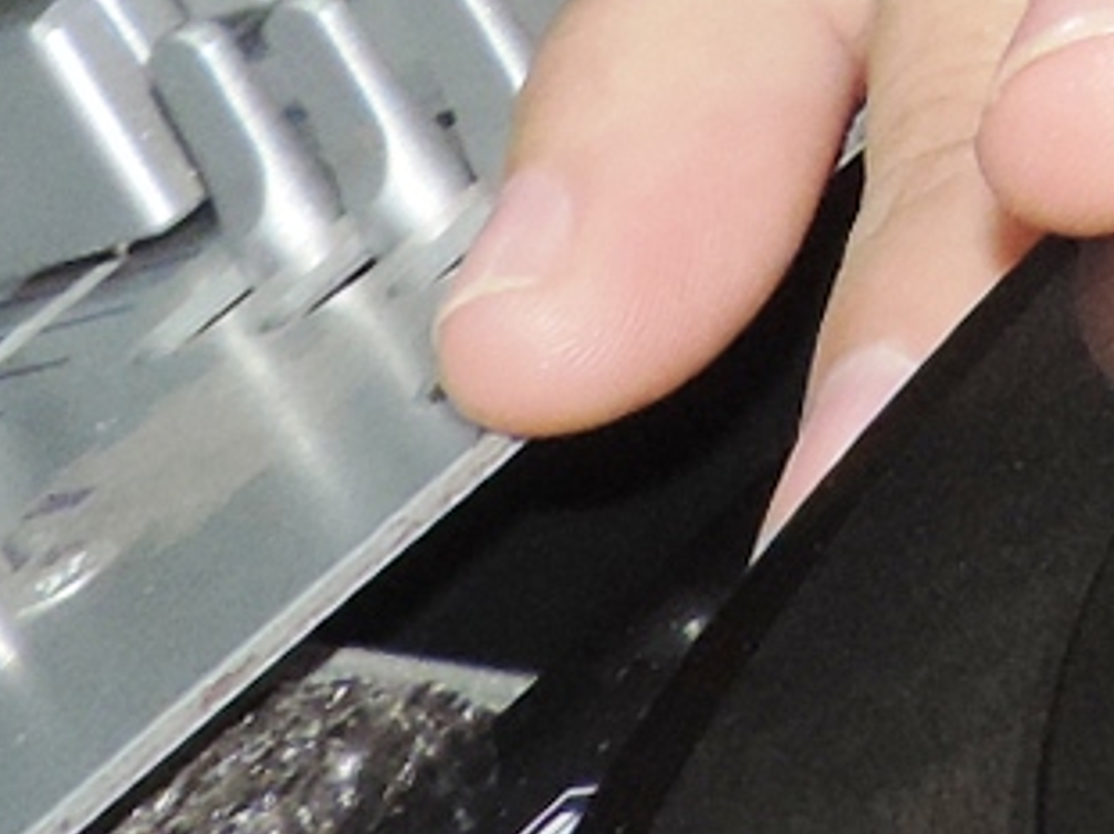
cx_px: 2246
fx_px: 7753
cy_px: -2030
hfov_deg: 7.8
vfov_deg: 5.6
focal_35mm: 241
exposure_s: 1/30
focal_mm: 5.8
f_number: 3.2
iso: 200
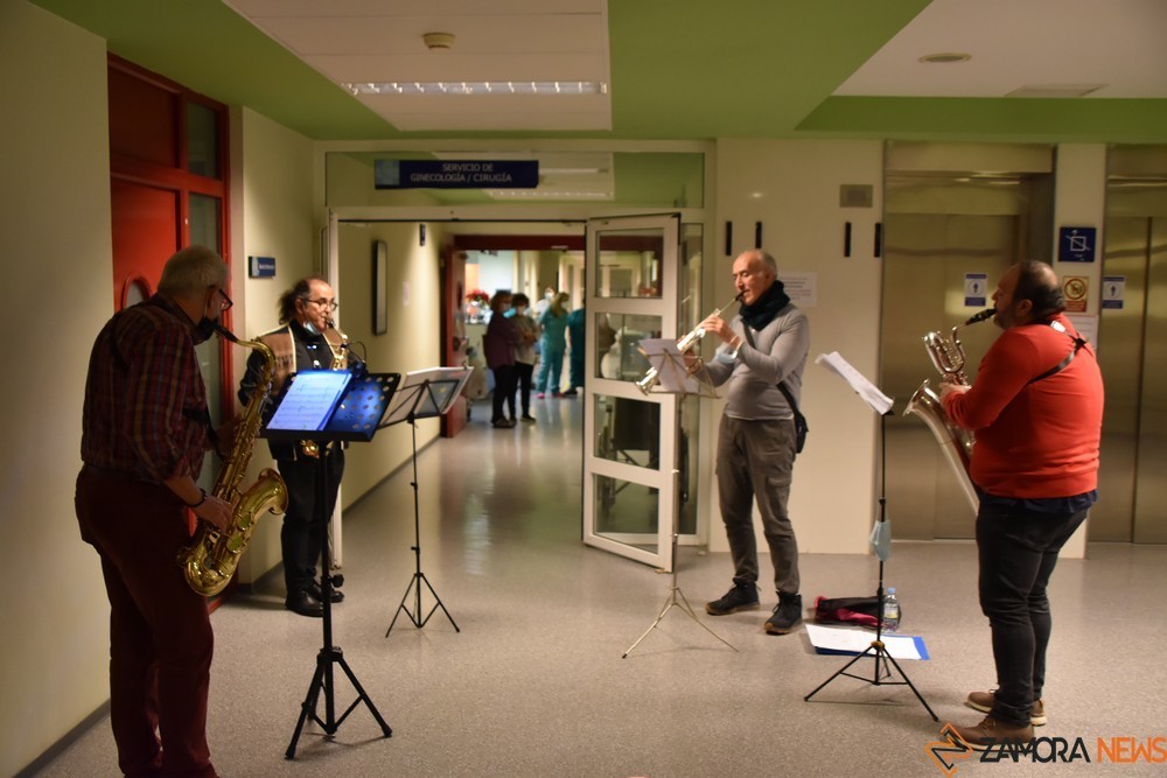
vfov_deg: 40.0
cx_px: 584
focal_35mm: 33
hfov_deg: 57.2
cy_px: 389
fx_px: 1070
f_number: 3.8
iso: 1400
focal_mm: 22
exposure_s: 1/60
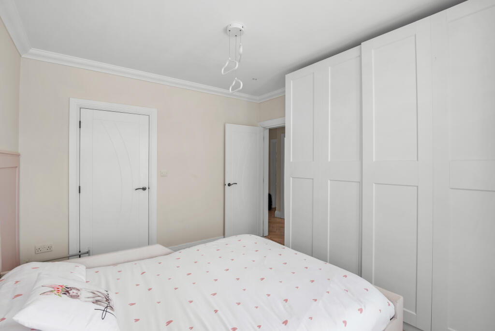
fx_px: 220
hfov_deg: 96.7
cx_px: 248
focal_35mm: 16
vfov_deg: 73.8
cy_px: 166
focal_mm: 16
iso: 250
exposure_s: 1/20
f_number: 9
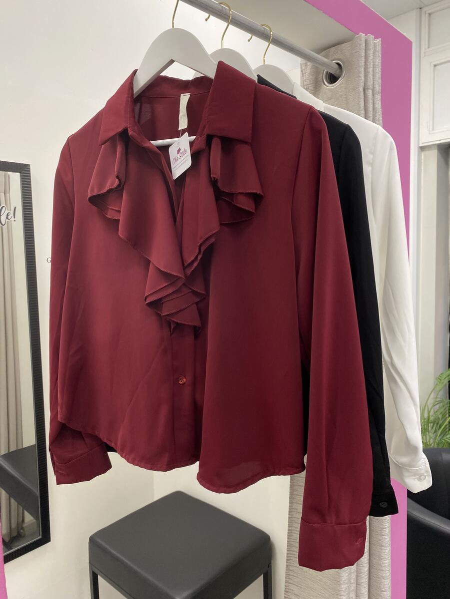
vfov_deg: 67.3
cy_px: 300
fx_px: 451
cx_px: 225
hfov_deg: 53.1
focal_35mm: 26
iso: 125
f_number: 1.8
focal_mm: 4.25
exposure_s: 1/100
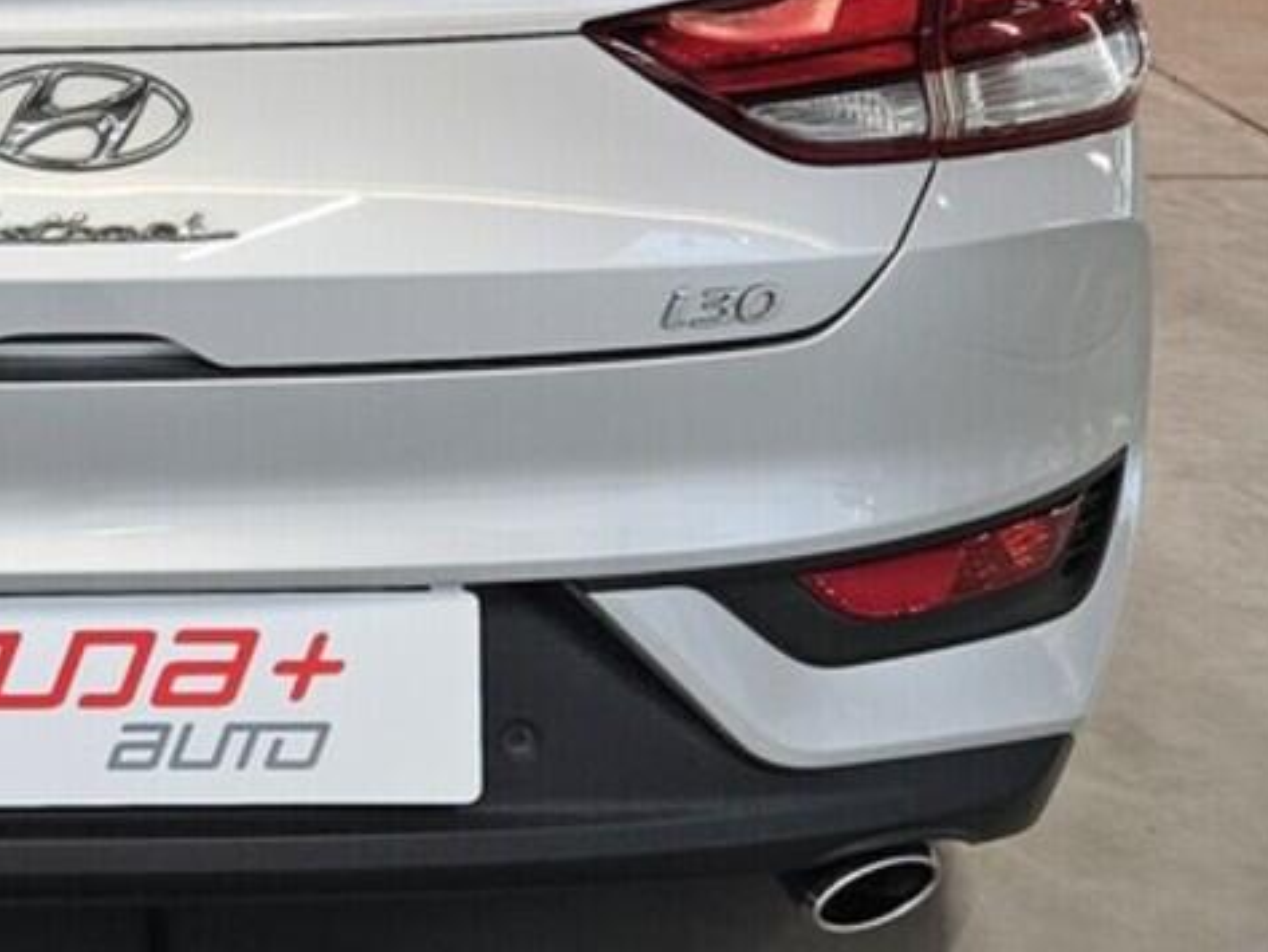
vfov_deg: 20.9
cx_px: -131
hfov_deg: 25.7
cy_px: 257
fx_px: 2565
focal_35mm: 70
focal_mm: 5.4
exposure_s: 1/142
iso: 250
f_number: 1.8
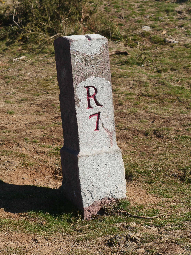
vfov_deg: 16.4
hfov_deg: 12.3
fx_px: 883
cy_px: 128
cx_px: 96
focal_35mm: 120
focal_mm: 60
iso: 200
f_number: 5.6
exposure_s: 1/1000
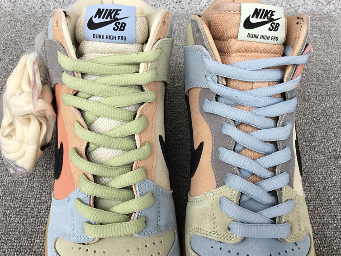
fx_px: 365
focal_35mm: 37
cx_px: 162
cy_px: 147
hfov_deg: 50.1
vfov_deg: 38.6
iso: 40
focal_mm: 3.3
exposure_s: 1/100
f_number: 2.4
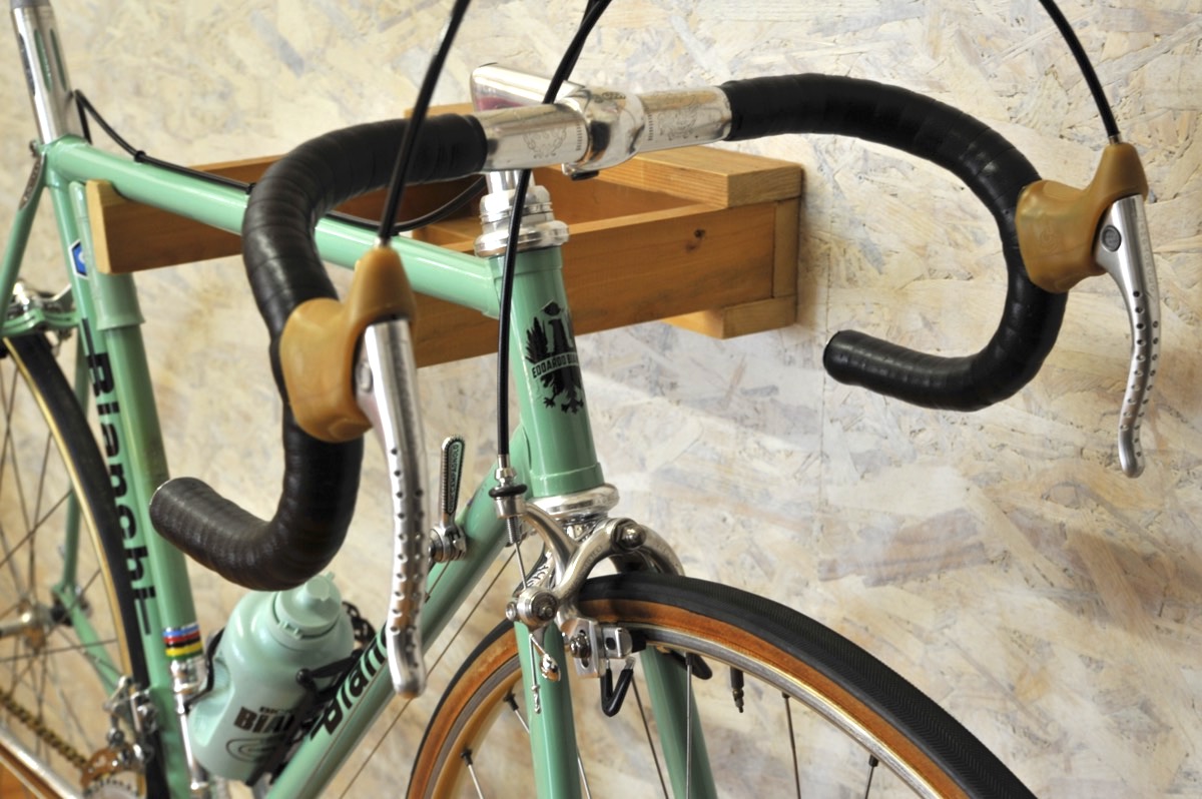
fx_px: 2068
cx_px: 601
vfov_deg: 21.9
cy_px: 400
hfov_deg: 32.4
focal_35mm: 62
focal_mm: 62
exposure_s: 1/5
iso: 800
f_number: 11
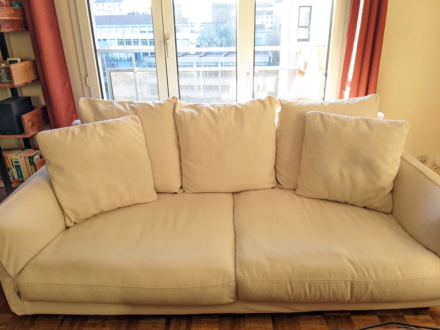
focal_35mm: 27
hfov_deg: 65.3
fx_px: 343
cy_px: 165
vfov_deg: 51.4
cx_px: 220
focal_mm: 4.38
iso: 128
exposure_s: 1/99.9
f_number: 1.73
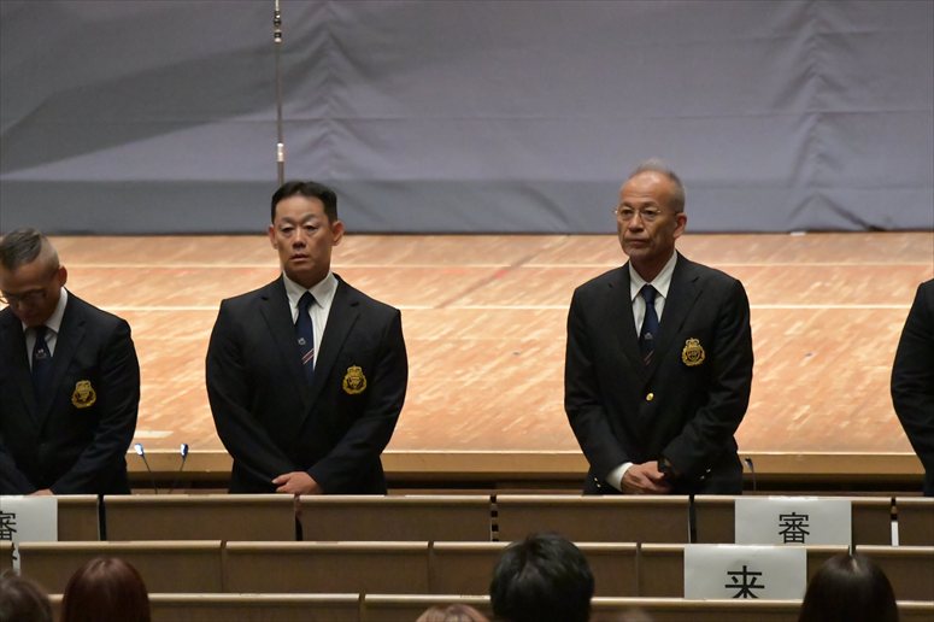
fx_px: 7002
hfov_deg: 7.6
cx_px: 467
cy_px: 311
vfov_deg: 5.1
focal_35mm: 270
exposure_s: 1/400
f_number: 5.6
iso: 16000
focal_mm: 180
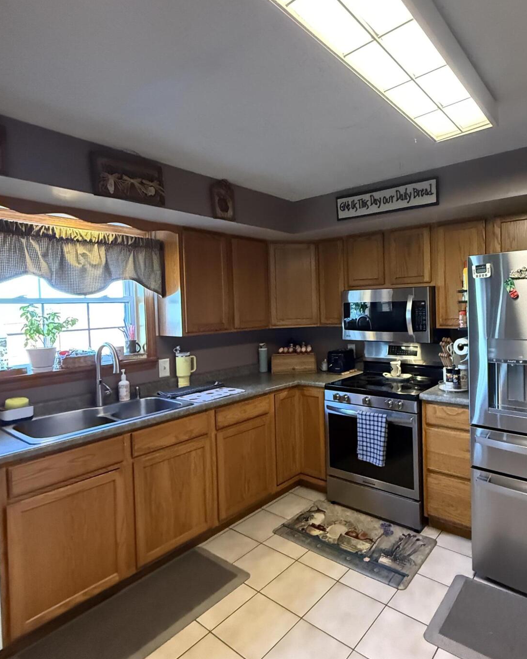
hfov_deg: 66.8
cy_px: 319
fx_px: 390
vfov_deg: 80.4
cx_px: 336
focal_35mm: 20
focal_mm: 2.22
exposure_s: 1/60
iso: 1250
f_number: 2.2
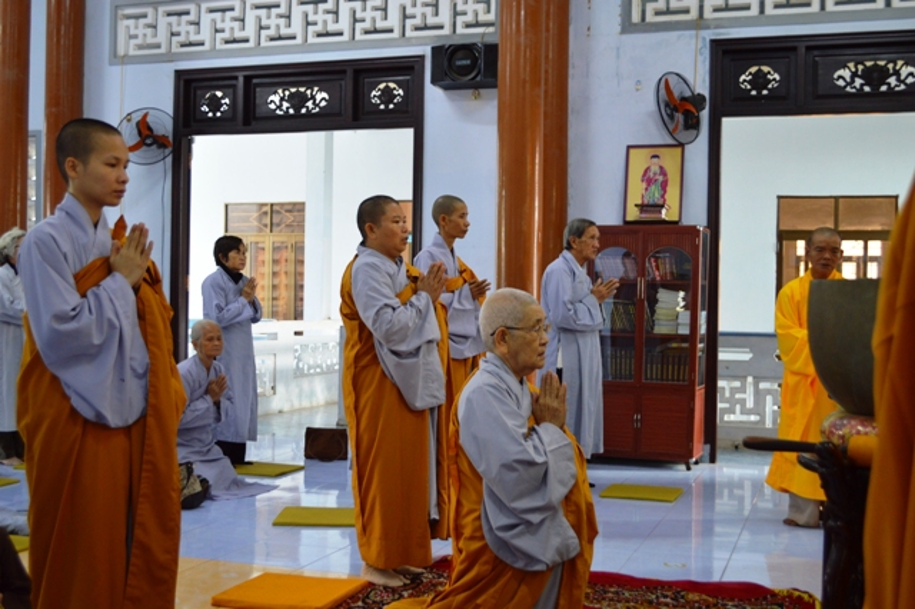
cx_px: 458
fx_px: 1067
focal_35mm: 42
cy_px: 304
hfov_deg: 46.4
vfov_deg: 31.9
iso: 400
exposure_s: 1/30
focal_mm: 28
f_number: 4.5
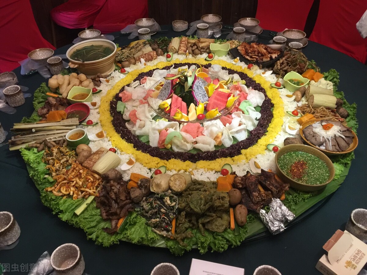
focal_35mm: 29
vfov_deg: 48.2
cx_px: 184
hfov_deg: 61.7
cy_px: 138
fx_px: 307
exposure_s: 1/17
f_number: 2.2
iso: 125
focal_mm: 4.15
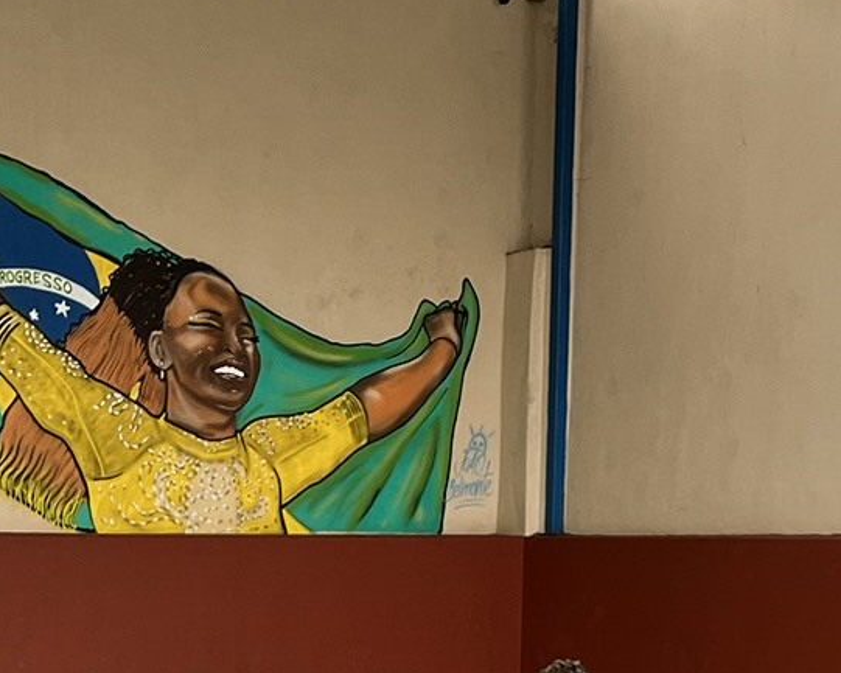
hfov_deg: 19.9
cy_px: 976
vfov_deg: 15.0
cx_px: 272
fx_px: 2390
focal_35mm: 96
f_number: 1.6
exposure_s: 1/122
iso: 64
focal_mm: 5.1
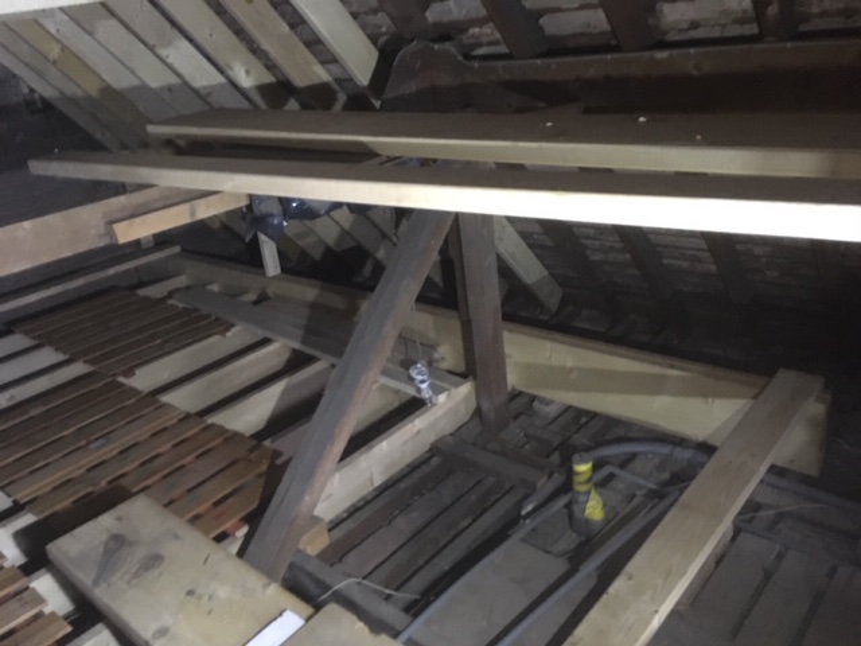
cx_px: 430
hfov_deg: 61.7
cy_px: 323
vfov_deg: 48.2
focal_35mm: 29
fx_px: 721
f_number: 2.2
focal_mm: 4.15
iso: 640
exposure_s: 1/17
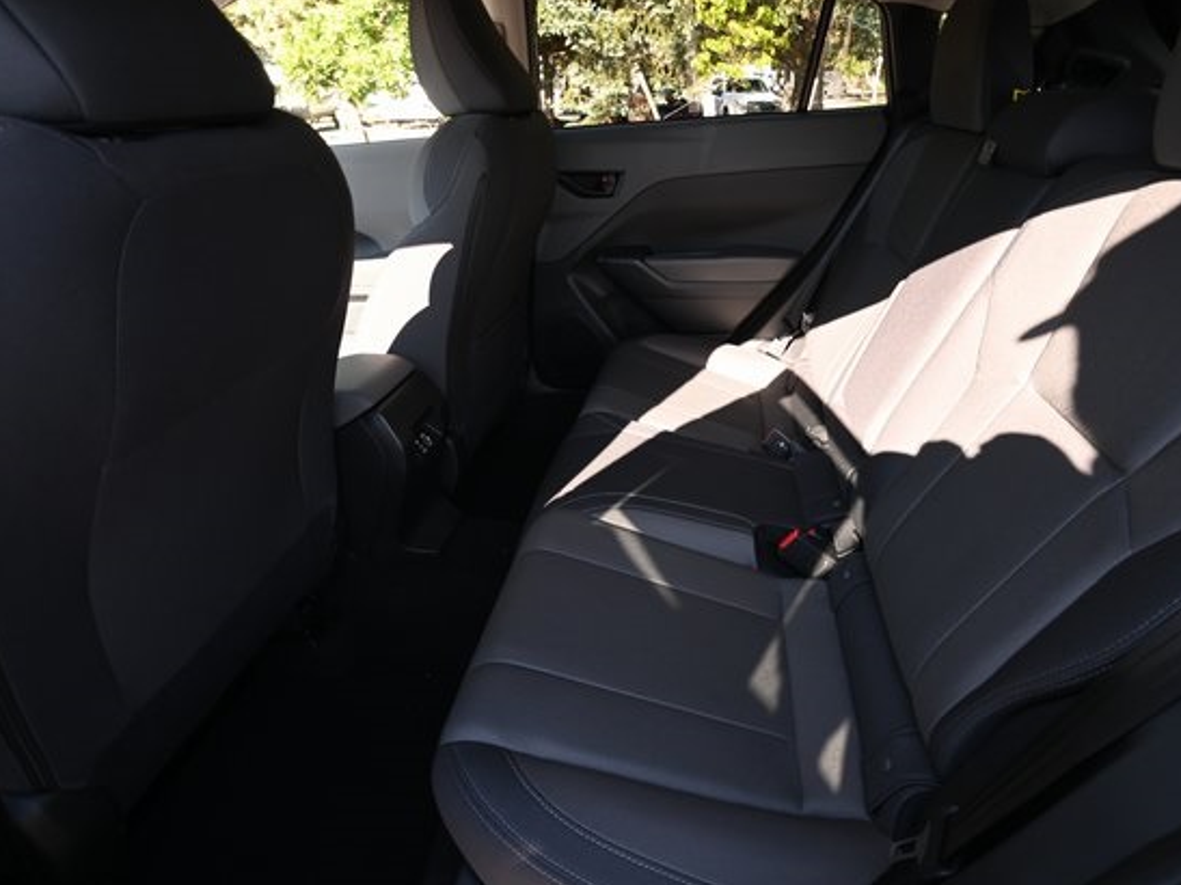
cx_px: 682
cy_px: 451
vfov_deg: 71.6
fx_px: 614
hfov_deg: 87.1
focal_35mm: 18
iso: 640
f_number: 11
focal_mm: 16
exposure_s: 1/30
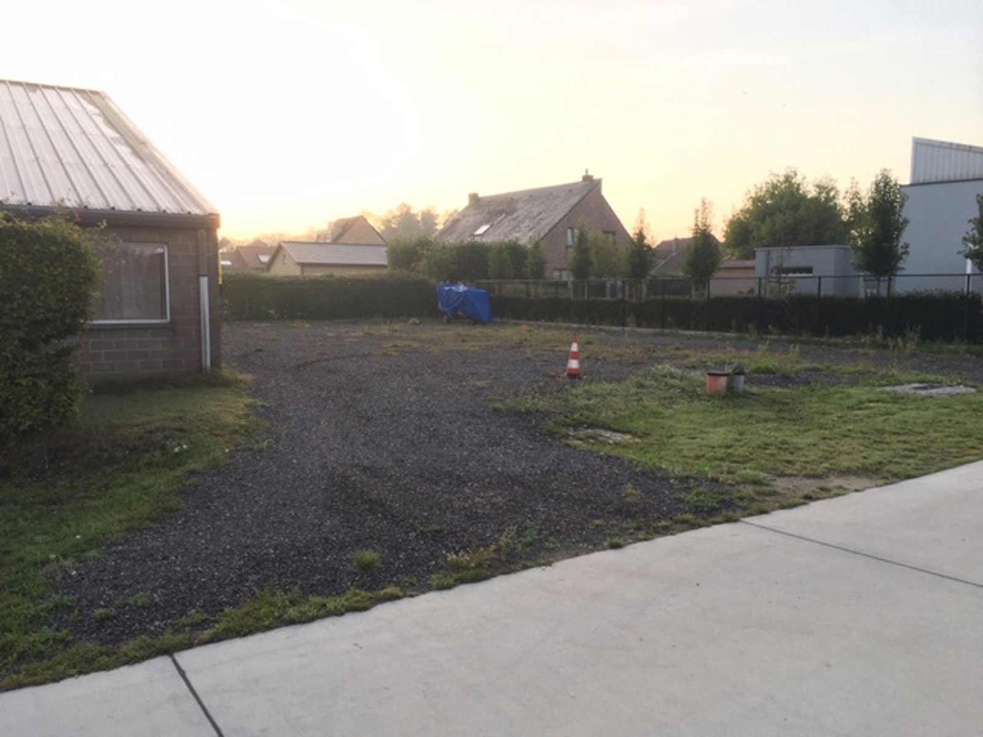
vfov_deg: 48.2
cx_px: 492
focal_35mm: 29
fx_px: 824
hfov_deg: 61.7
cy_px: 368
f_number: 2.2
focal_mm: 4.15
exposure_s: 1/50
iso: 25
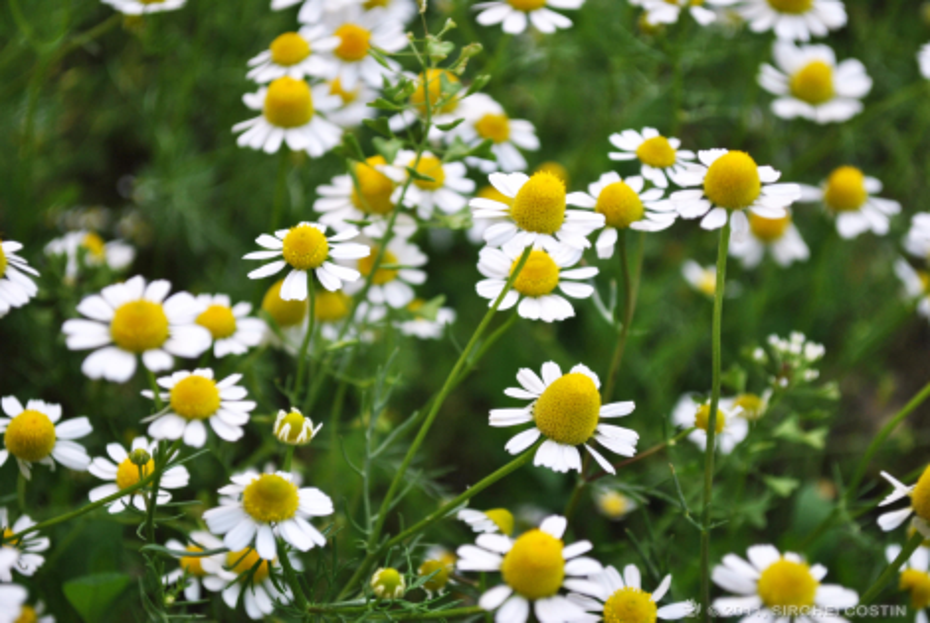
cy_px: 312
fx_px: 2135
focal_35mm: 82
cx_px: 465
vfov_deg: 16.6
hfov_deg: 24.6
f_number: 5.6
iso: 140
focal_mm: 55
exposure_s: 1/125
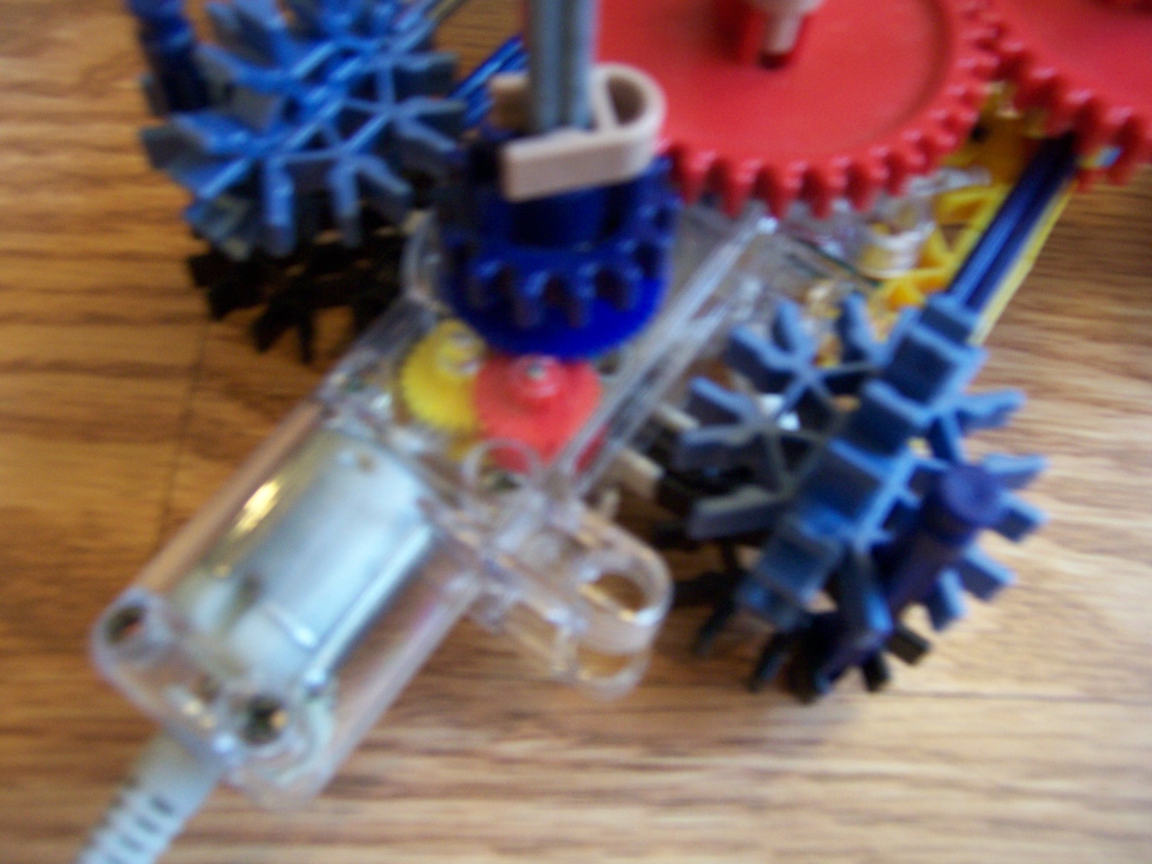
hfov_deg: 55.4
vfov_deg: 42.9
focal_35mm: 33
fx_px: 1098
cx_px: 576
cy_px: 432
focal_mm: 5.5
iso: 140
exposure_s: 1/8
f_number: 3.4
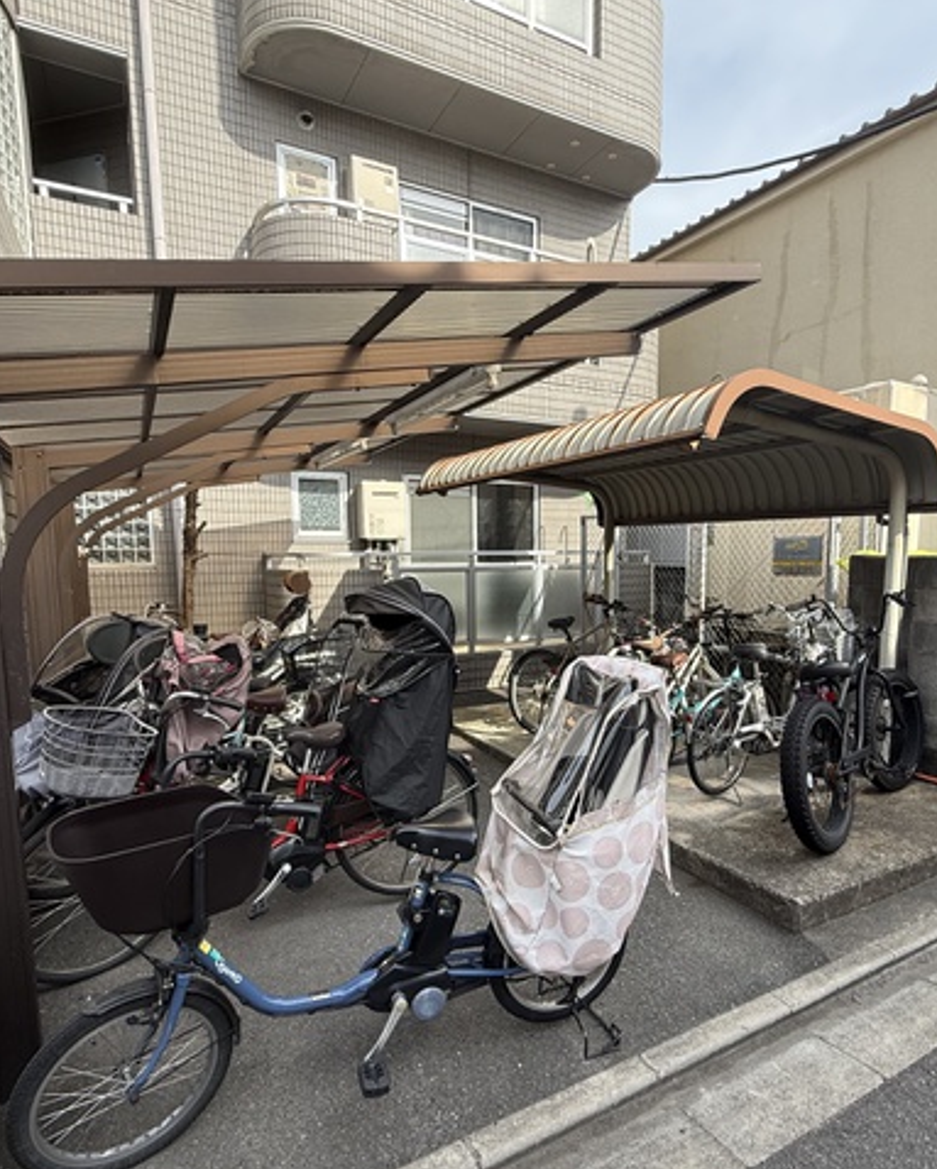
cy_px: 630
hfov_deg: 67.9
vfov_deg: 80.2
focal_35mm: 20
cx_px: 521
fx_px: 693
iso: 50
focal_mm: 2.22
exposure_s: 1/540
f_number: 2.2
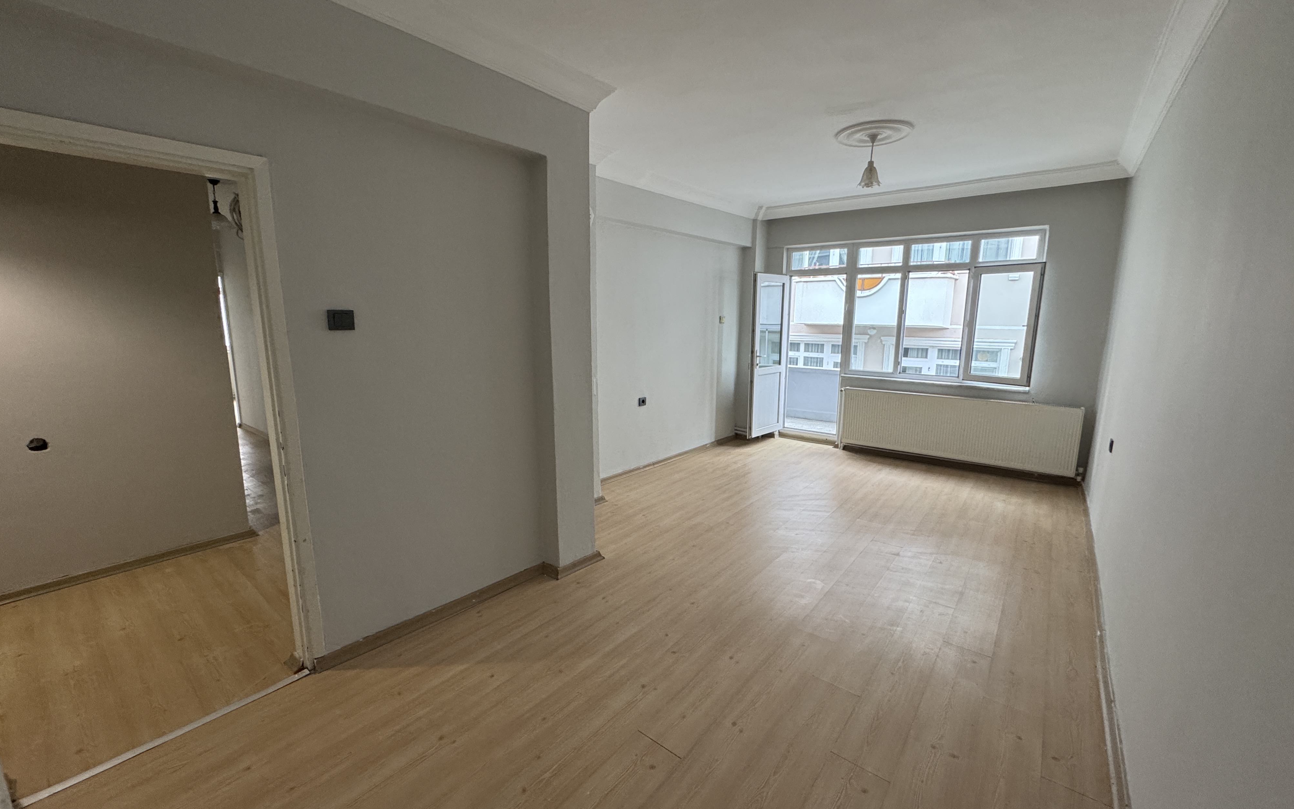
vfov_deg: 74.8
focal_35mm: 15
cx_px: 647
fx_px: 529
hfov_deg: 101.5
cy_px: 406
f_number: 2.2
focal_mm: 2.22
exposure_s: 1/100
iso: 250
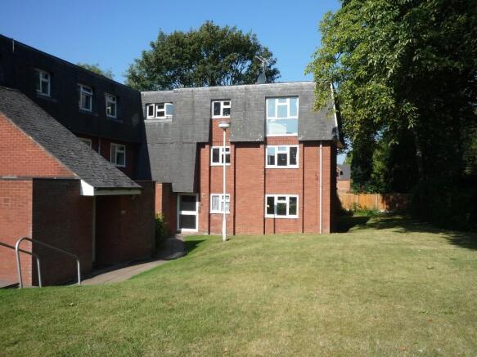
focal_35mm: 33
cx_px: 238
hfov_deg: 55.4
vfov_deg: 42.9
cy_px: 178
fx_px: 455
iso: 100
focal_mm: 5.8
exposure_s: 1/800
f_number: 4
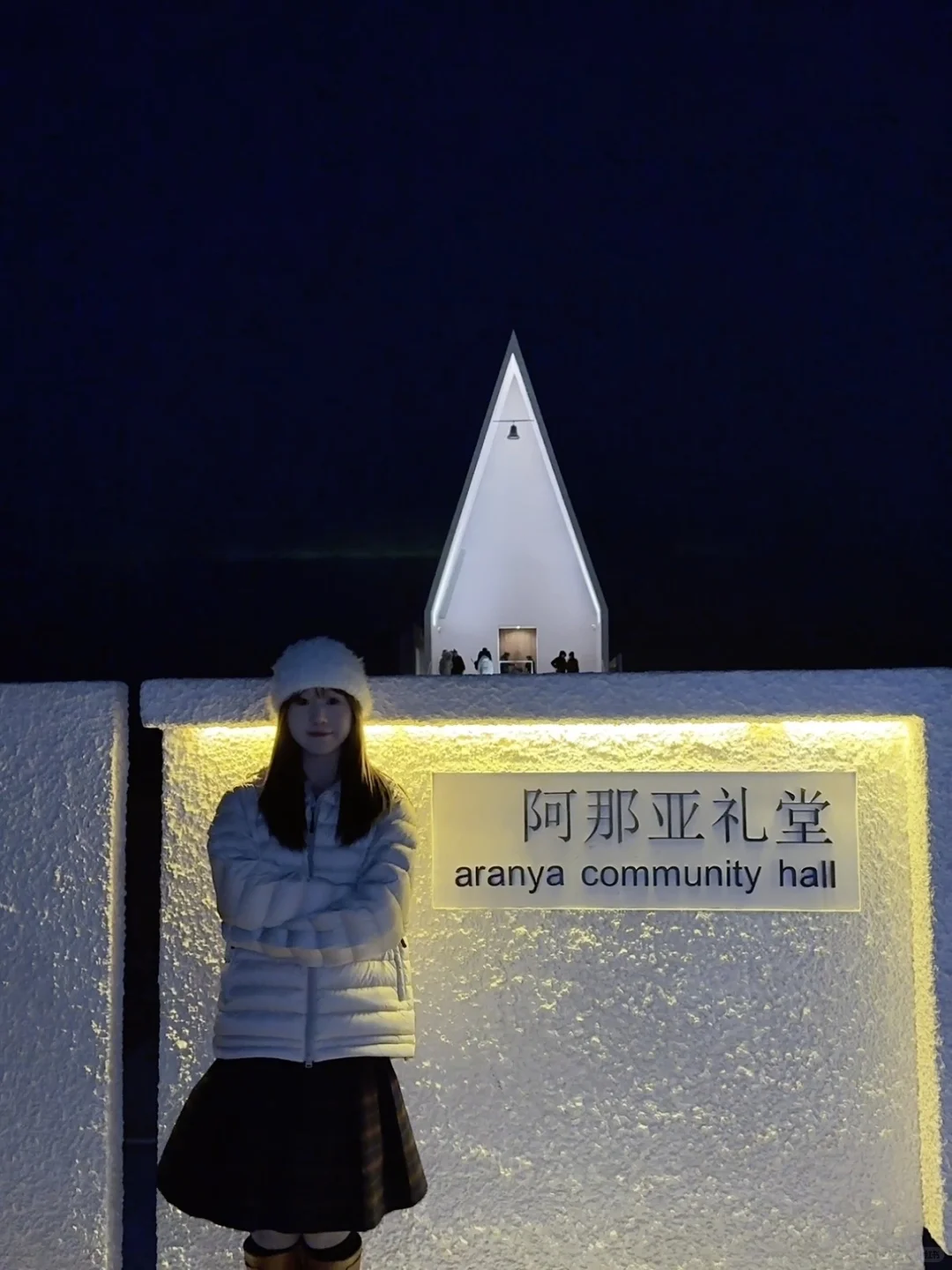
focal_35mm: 37
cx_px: 476
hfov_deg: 38.7
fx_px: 1357
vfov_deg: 50.1
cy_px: 635
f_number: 1.78
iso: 1000
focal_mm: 6.76
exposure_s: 1/34
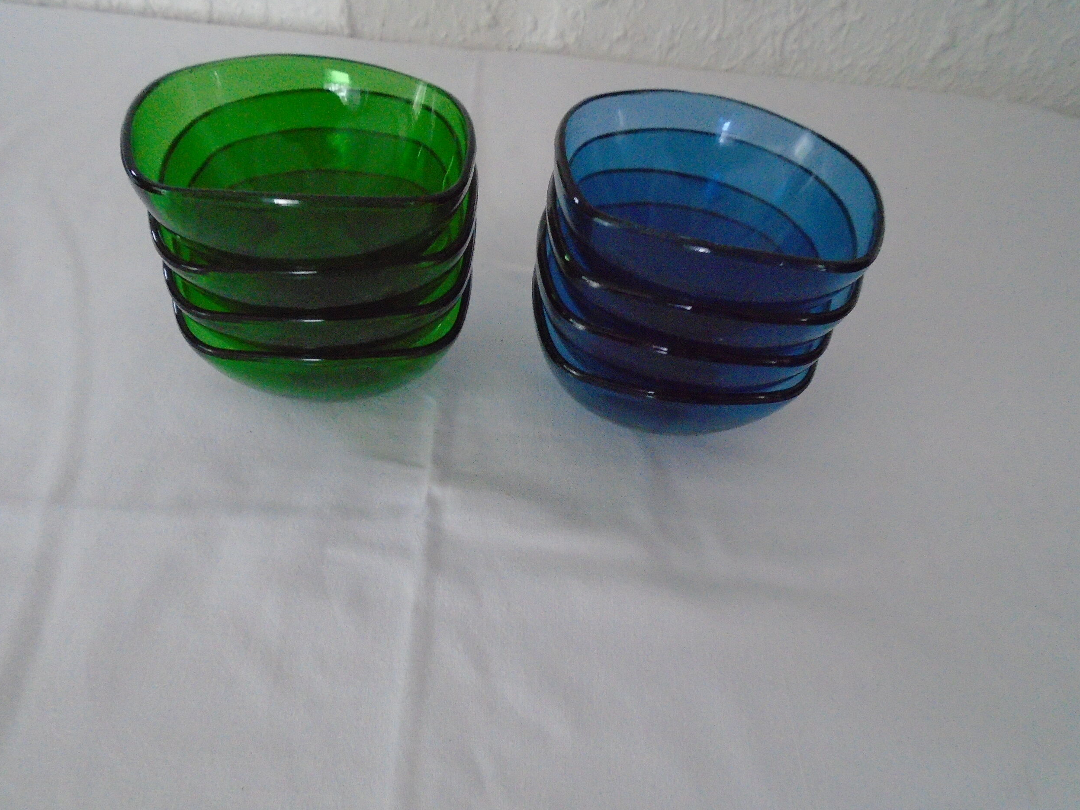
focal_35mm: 27
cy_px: 420
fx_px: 842
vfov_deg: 51.3
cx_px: 523
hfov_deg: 65.3
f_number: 3.2
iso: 800
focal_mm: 4.6
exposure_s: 1/40
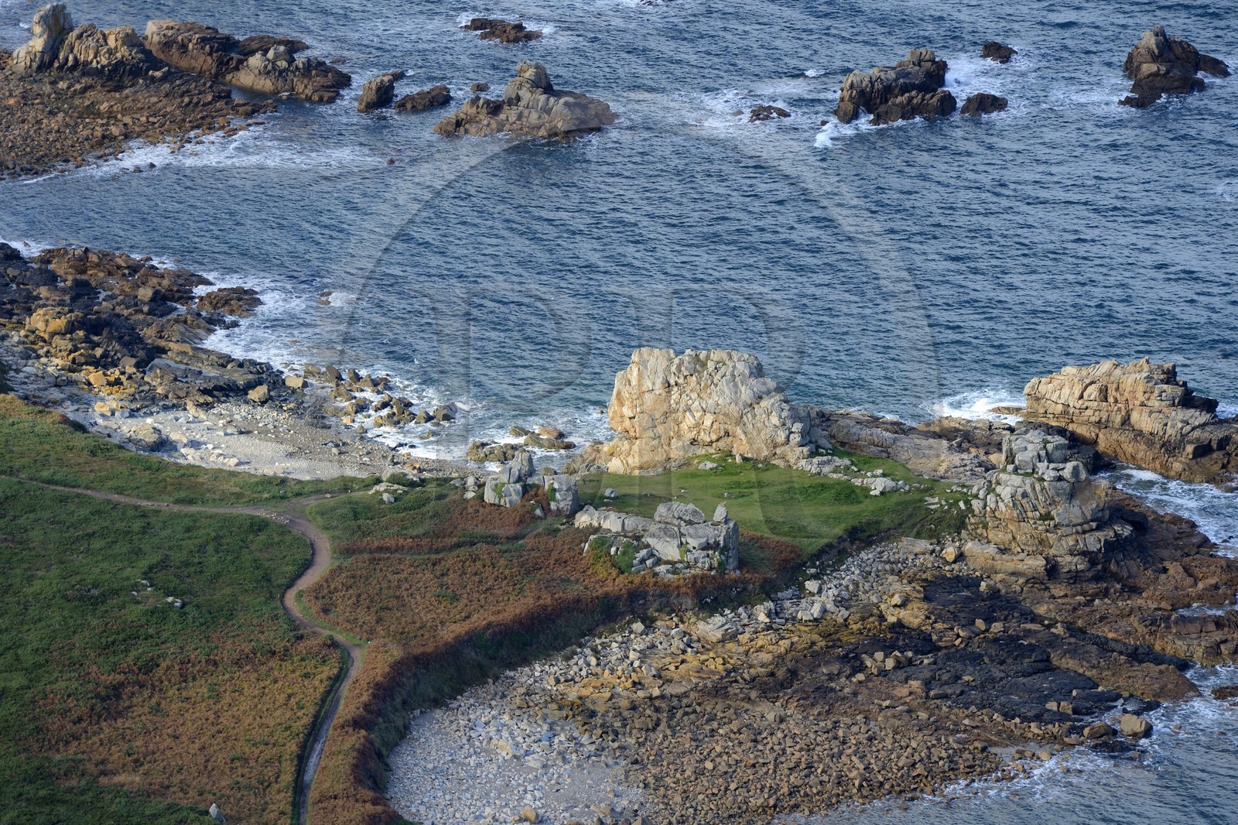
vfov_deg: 6.9
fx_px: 6876
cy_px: 412
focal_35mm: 200
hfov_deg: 10.3
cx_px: 619
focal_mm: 200
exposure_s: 1/1250
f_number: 8
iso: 800
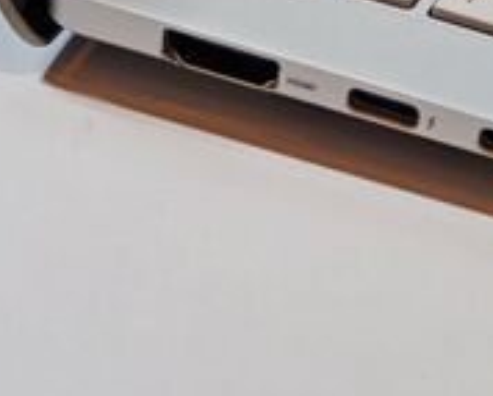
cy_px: -94
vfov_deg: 4.3
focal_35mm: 359
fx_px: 5247
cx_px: 446
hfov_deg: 5.4
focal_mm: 19.4
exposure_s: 1/120
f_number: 2.5
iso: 400
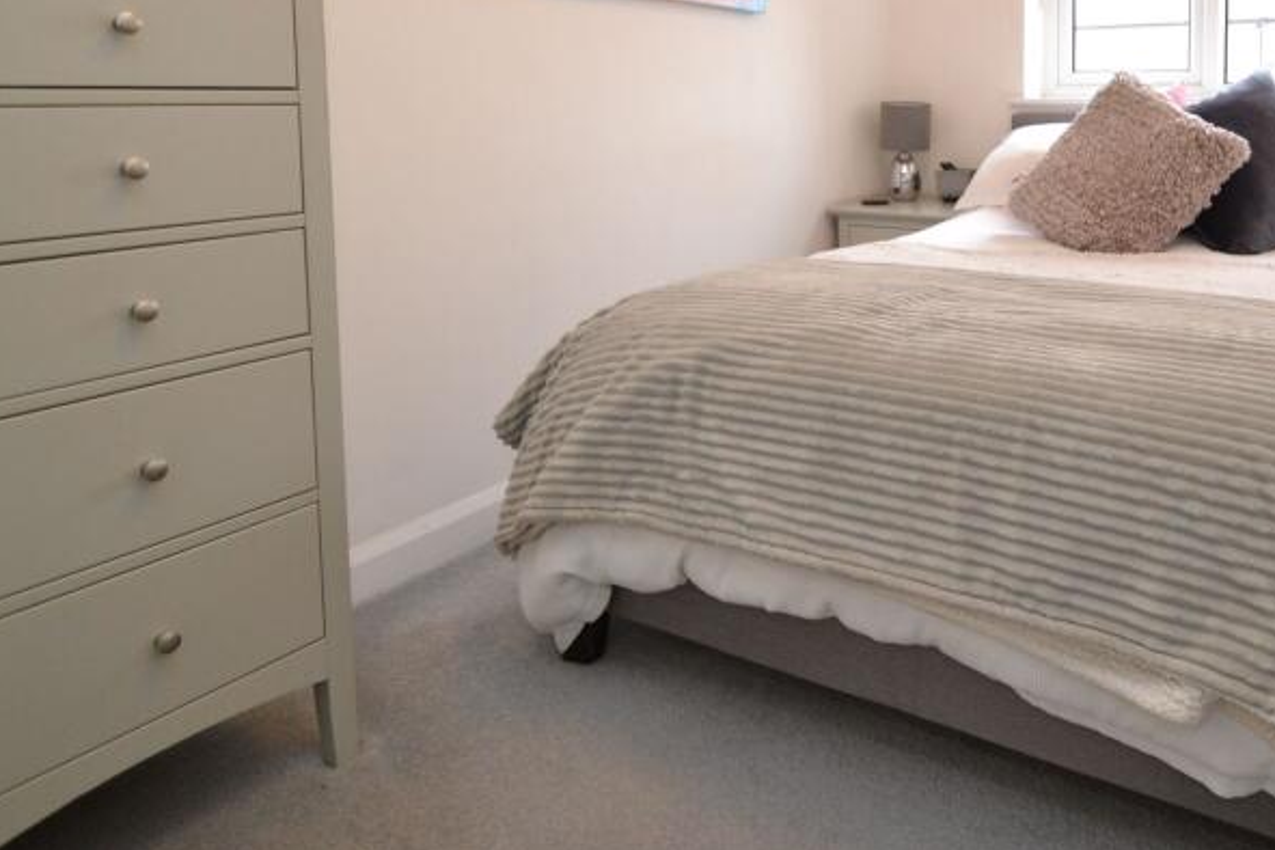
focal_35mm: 26
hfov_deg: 65.5
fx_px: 921
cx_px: 943
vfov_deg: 46.8
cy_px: 165
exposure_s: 1/60
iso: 720
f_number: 3.5
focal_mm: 10
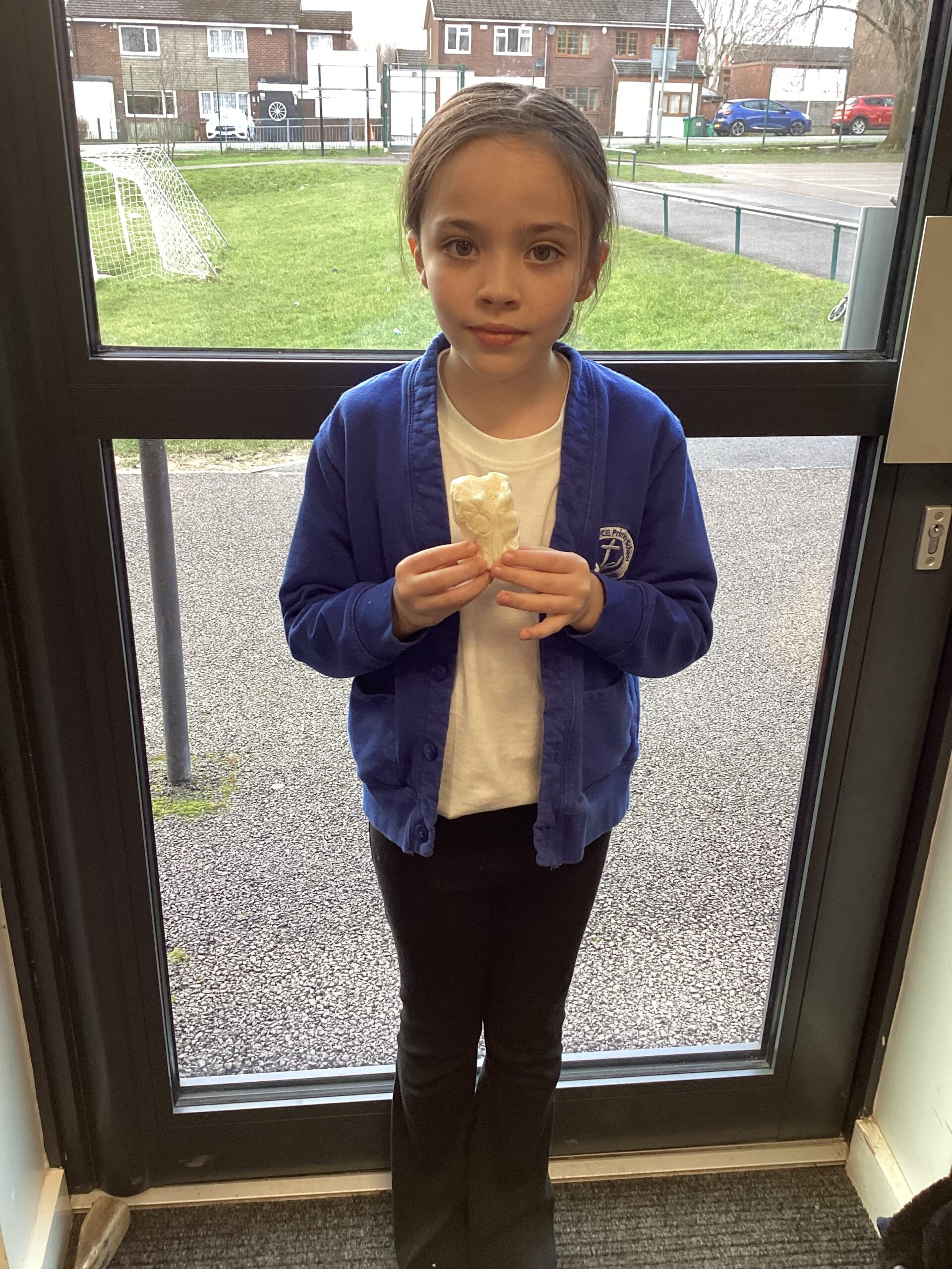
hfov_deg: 45.4
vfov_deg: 58.4
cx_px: 476
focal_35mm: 31
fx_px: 1137
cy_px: 634
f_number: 2.4
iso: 100
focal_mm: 3.3
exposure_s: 1/60
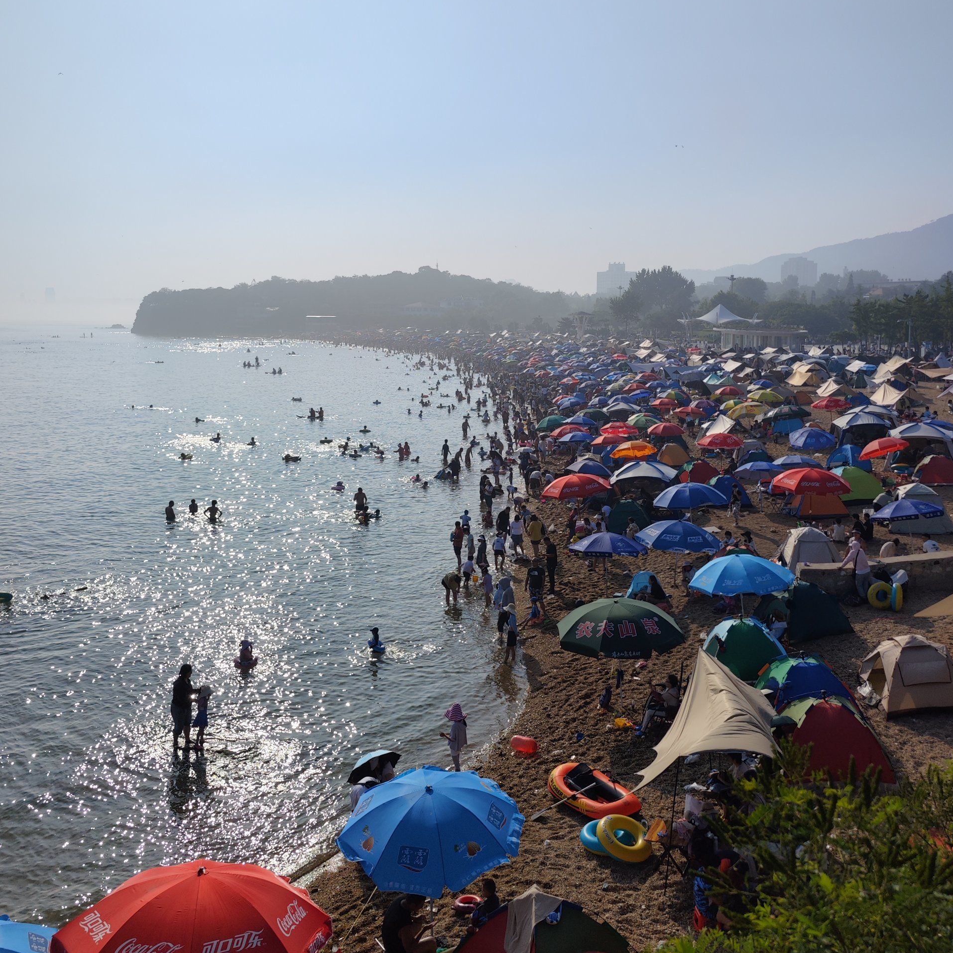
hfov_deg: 55.6
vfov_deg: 55.2
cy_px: 380
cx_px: 486
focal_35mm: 29
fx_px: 903
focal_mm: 8.7
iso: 50
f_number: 1.9
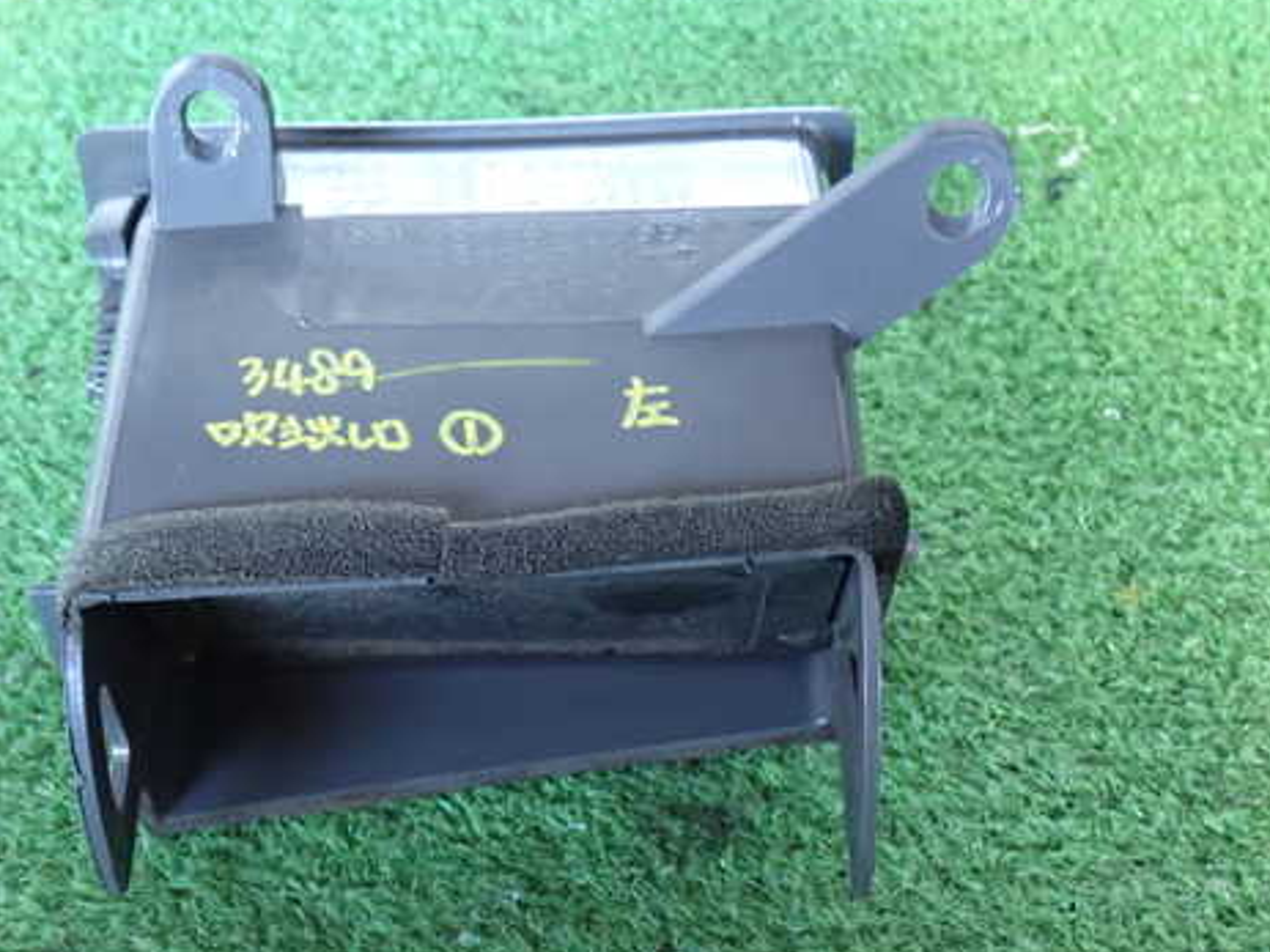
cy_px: 488
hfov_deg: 33.6
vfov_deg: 25.6
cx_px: 469
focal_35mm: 57
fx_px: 2091
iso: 800
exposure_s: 1/25
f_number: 2.9
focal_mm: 7.84
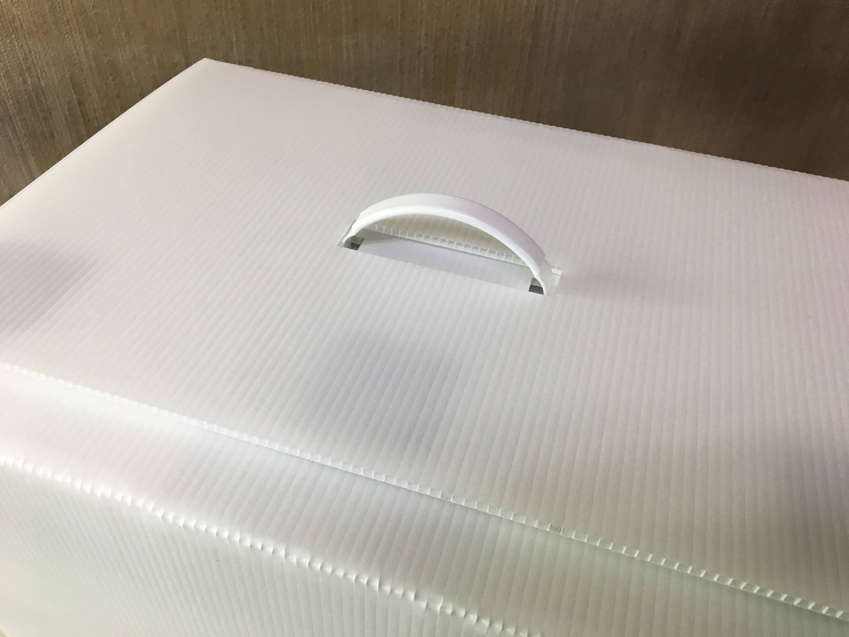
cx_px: 424
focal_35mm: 29
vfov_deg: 48.2
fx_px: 711
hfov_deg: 61.7
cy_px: 318
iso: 25
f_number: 2.2
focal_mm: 4.15
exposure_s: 1/40
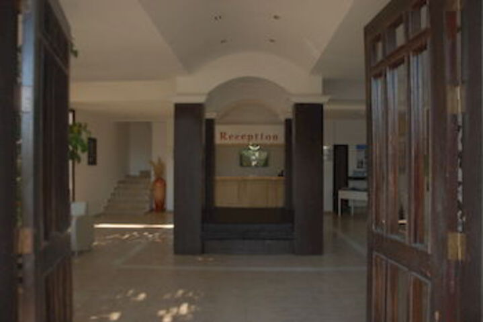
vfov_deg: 48.0
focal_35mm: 27
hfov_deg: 67.4
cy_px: 161
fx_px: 362
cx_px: 242
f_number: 7.1
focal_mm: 18
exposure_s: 1/30
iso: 100
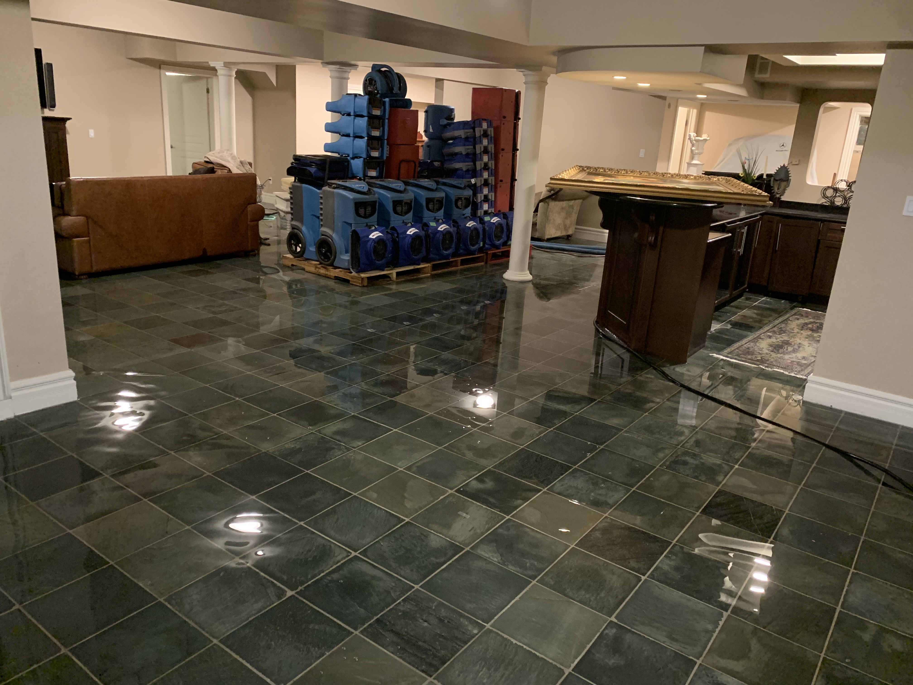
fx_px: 686
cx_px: 456
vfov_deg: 53.1
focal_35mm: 26
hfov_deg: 67.3
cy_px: 342
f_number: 1.8
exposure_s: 1/30
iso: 500
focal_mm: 4.25
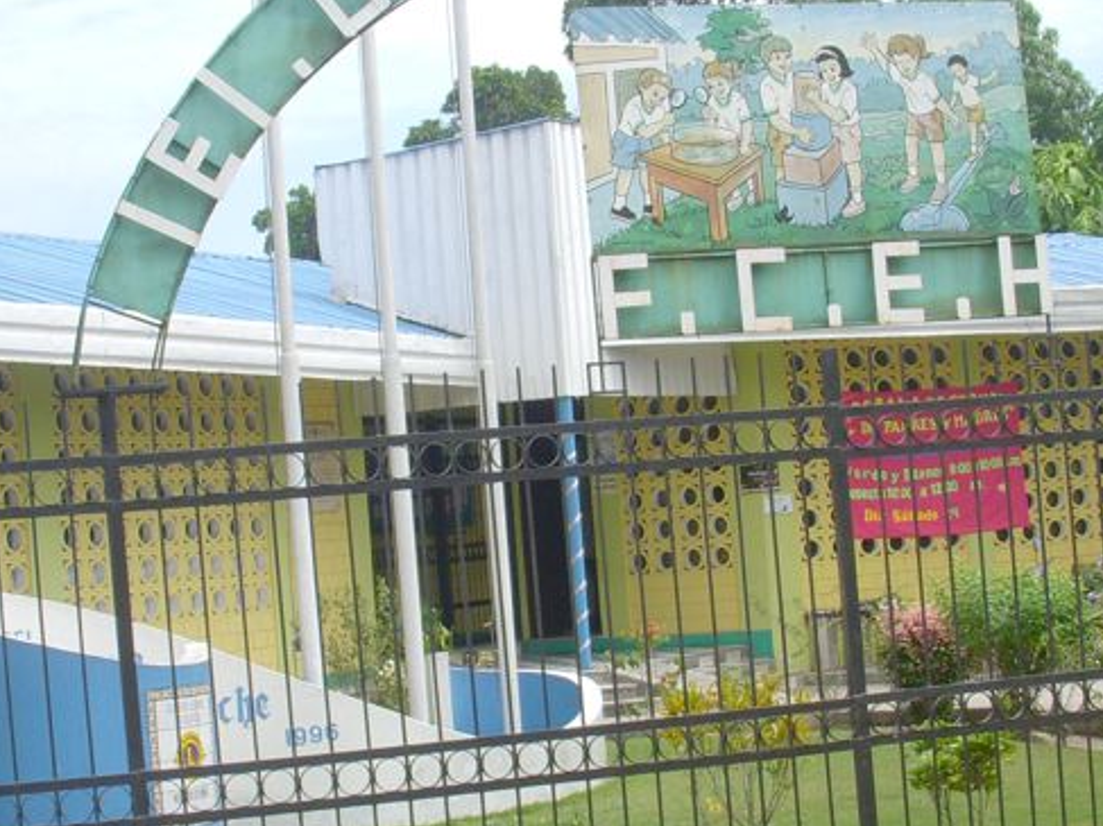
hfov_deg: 25.0
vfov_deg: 18.9
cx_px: 584
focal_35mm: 78
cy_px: 500
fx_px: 2485
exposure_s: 1/640
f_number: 3.3
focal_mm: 6.3
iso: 100
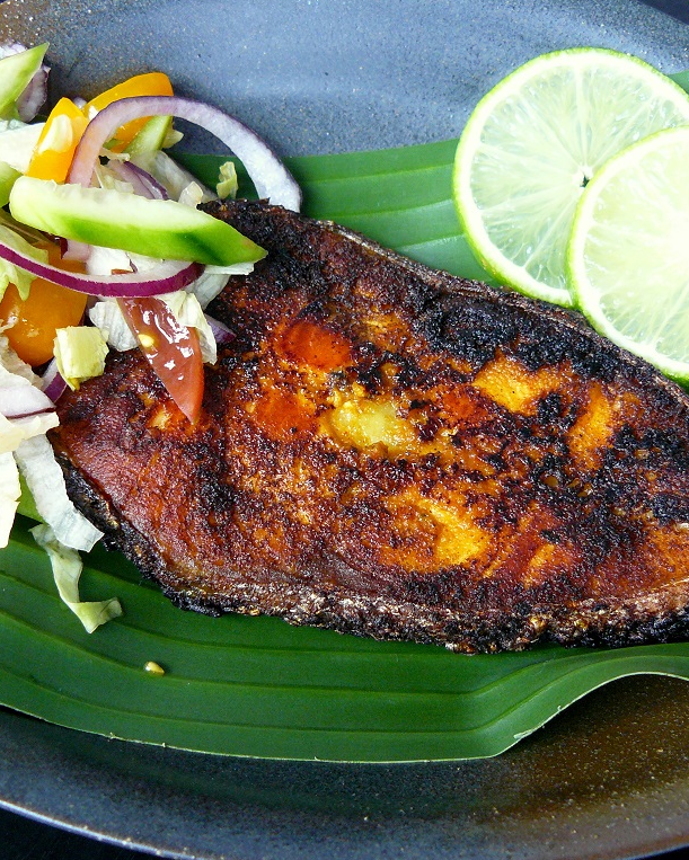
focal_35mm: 55
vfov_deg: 34.1
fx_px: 1401
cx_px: 336
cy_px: 429
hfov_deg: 27.6
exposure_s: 1/20
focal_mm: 7
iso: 200
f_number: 2.8
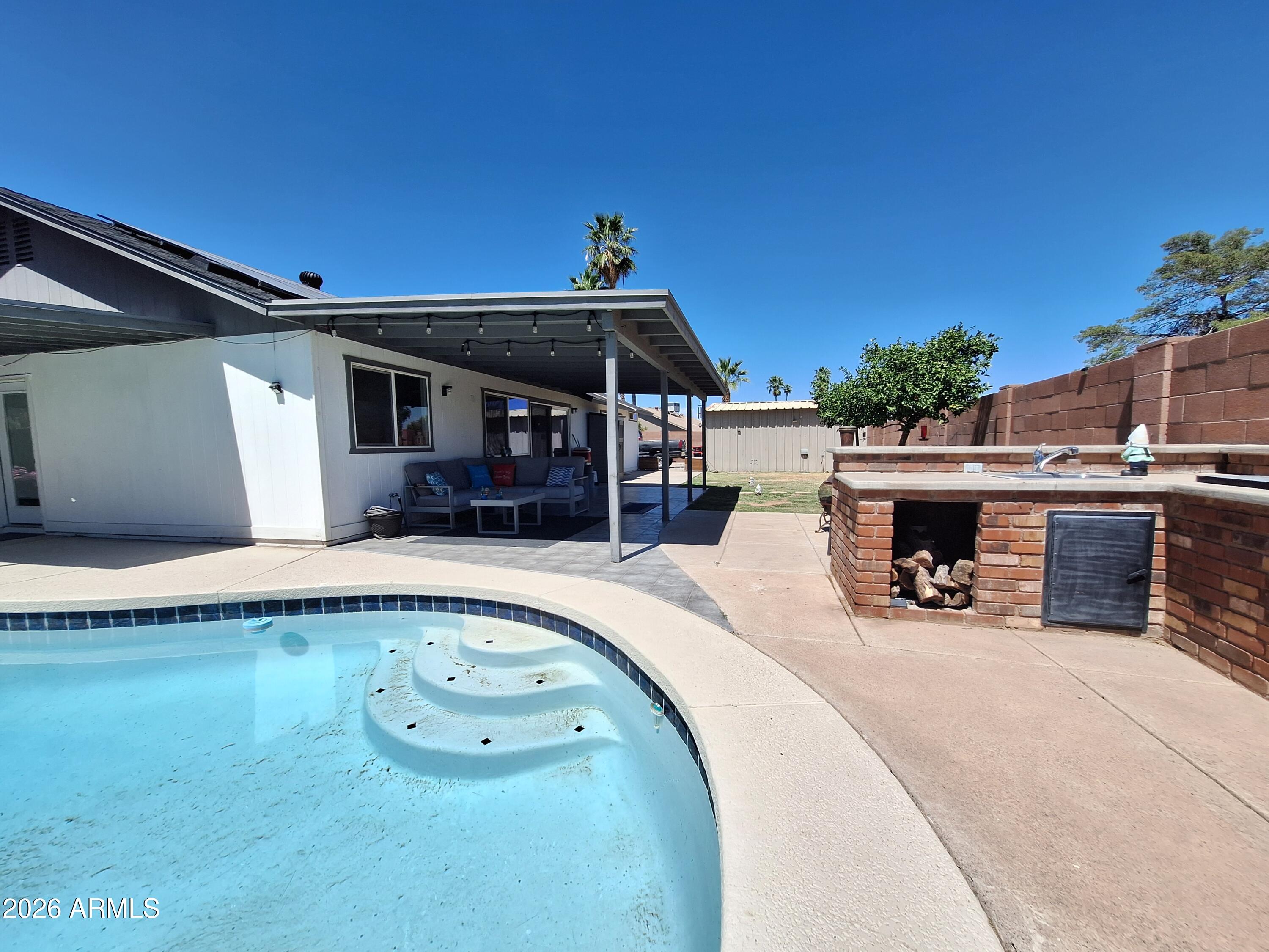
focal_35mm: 13
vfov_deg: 89.9
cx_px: 634
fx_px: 477
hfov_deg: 106.2
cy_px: 476
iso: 40
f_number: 2.2
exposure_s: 1/1845
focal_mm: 1.74
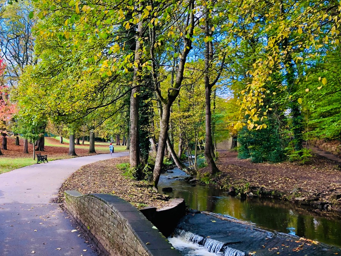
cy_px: 123
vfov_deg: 36.0
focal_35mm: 40
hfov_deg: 45.9
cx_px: 109
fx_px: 394
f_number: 1.8
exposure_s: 1/120
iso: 32
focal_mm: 3.99
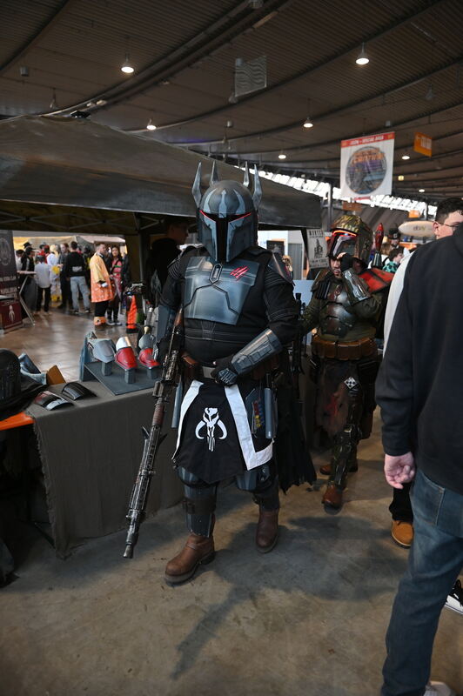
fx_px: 464
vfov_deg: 73.8
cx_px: 232
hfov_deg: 53.1
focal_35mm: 24
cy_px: 348
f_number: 2.8
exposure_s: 1/160
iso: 800
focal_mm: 24
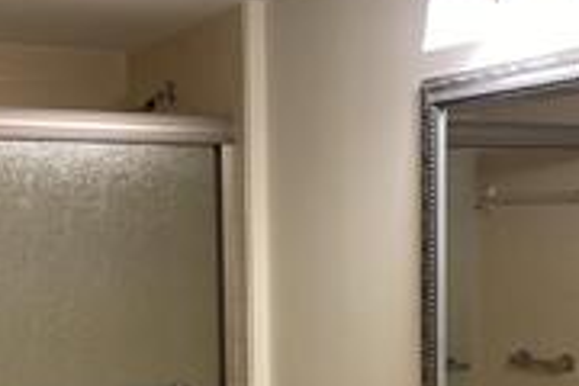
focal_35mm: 60
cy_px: 331
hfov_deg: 33.2
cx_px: 203
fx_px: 965
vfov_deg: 22.2
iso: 100
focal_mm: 4.25
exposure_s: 1/120
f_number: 1.8
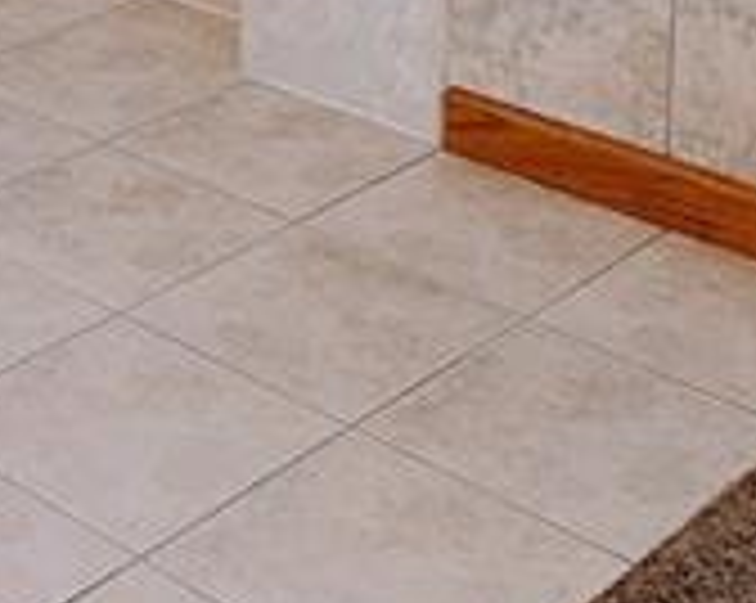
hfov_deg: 19.2
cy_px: -418
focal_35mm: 95
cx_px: -117
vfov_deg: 14.5
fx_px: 2123
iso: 52
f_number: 2.2
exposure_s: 1/23.8
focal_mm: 2.35
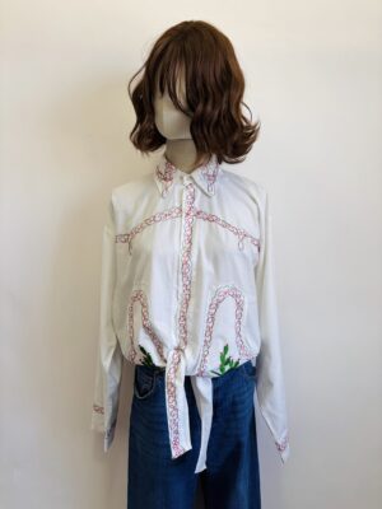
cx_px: 191
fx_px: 383
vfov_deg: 67.3
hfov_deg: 53.1
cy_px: 254
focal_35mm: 26
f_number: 1.6
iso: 64
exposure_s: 1/60
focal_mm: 5.96
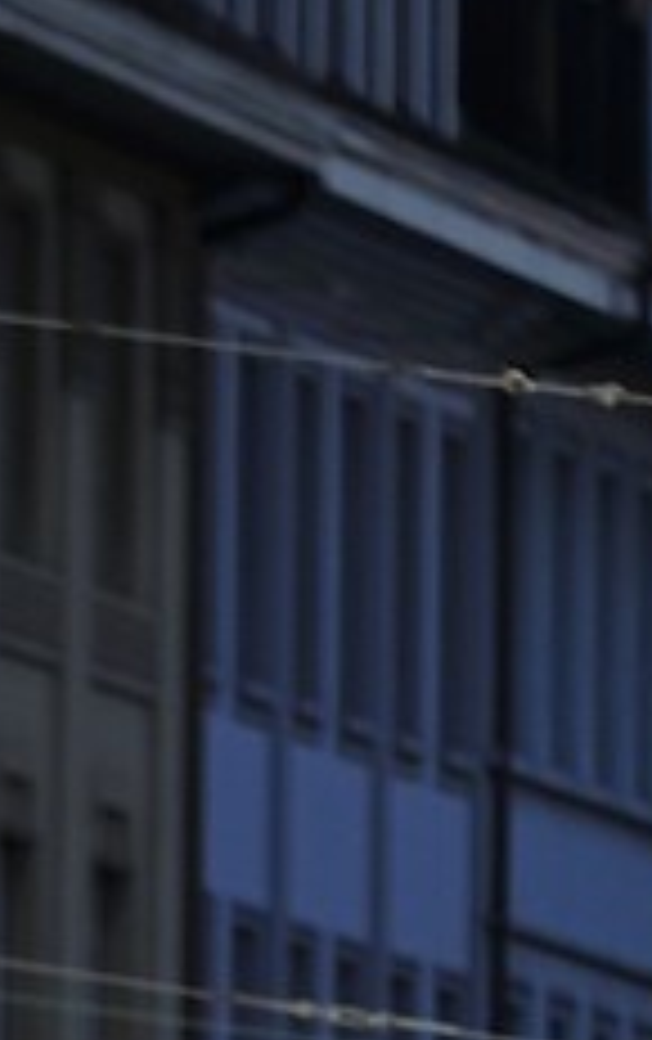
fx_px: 39963
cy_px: 1927
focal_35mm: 1410
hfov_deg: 0.9
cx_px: 3525
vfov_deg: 1.5
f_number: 7.1
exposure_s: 1/320
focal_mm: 200
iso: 200
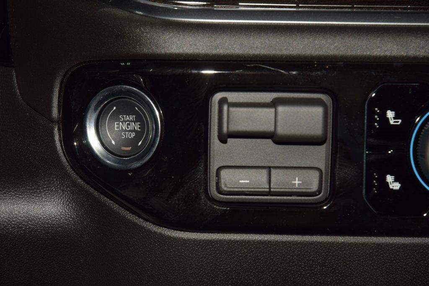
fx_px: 1251
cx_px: 214
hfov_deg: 19.5
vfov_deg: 13.0
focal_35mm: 105
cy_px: 143
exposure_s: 1/125
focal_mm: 70
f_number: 8
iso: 100
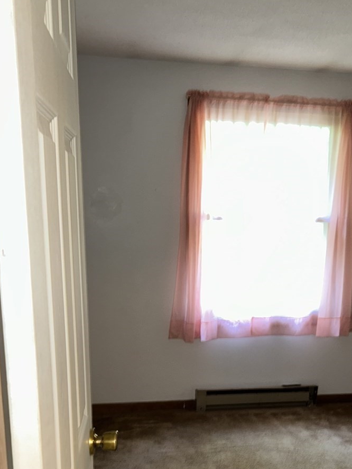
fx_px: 610
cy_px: 358
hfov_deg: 32.2
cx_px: 199
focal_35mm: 45
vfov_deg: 40.7
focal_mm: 5.7
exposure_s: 1/9
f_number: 1.5
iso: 64
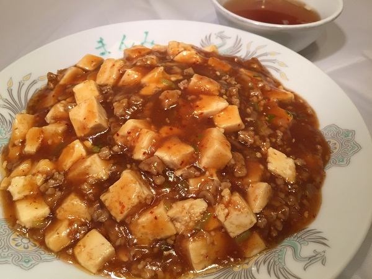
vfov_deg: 48.2
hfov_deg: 61.7
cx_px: 186
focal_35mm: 29
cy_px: 140
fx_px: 312
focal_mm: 4.15
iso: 40
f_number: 2.2
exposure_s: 1/33
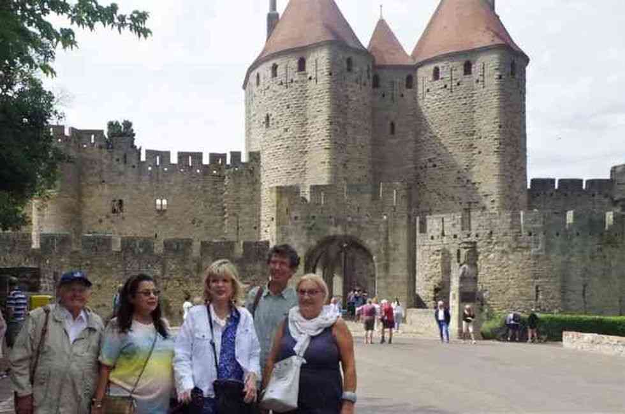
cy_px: 207
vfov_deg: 47.7
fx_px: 468
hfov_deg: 67.5
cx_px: 312
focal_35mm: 27
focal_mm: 18
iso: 3200
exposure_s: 1/2000
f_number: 11
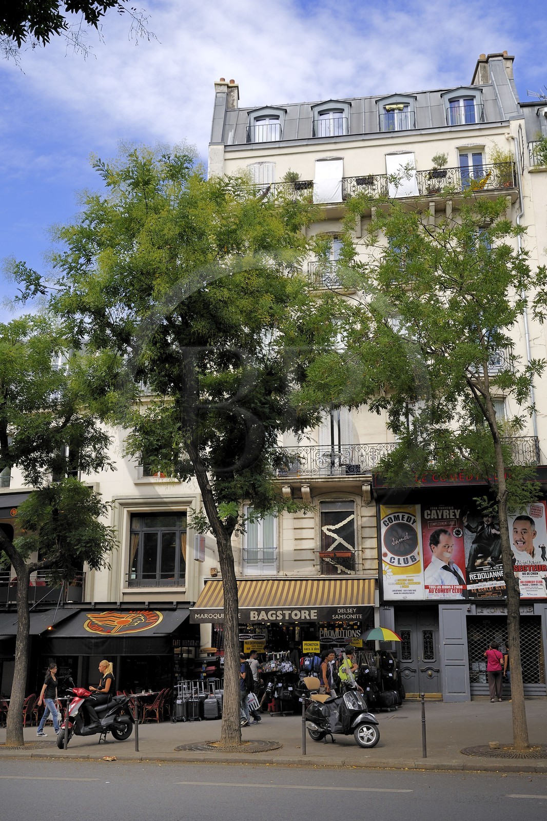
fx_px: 730
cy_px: 410
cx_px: 274
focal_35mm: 32
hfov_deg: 41.1
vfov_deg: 58.7
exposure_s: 1/160
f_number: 9
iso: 200
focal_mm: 32
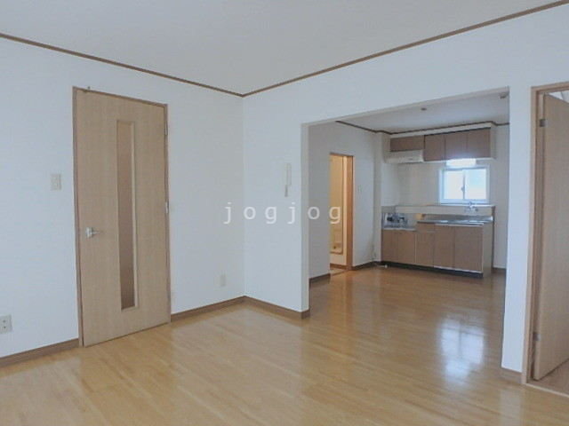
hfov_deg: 79.0
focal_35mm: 21
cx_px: 284
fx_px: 345
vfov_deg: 63.4
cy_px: 213
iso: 200
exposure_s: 1/30
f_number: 3.5
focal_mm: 3.7
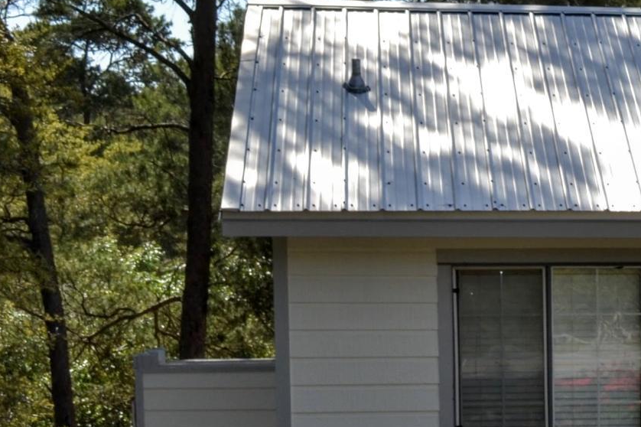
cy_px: 448
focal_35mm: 156
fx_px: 2773
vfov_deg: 8.7
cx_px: 1133
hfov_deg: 12.2
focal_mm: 29
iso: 100
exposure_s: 1/200
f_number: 10
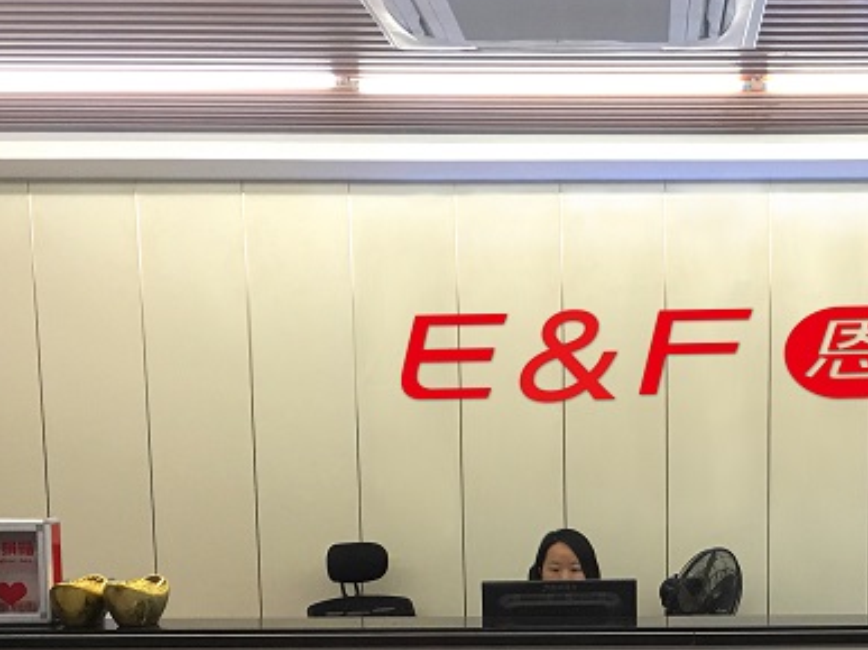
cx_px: 693
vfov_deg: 23.5
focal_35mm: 60
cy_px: 623
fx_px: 1504
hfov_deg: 31.4
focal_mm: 4.15
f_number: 2.2
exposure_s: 1/33
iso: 40
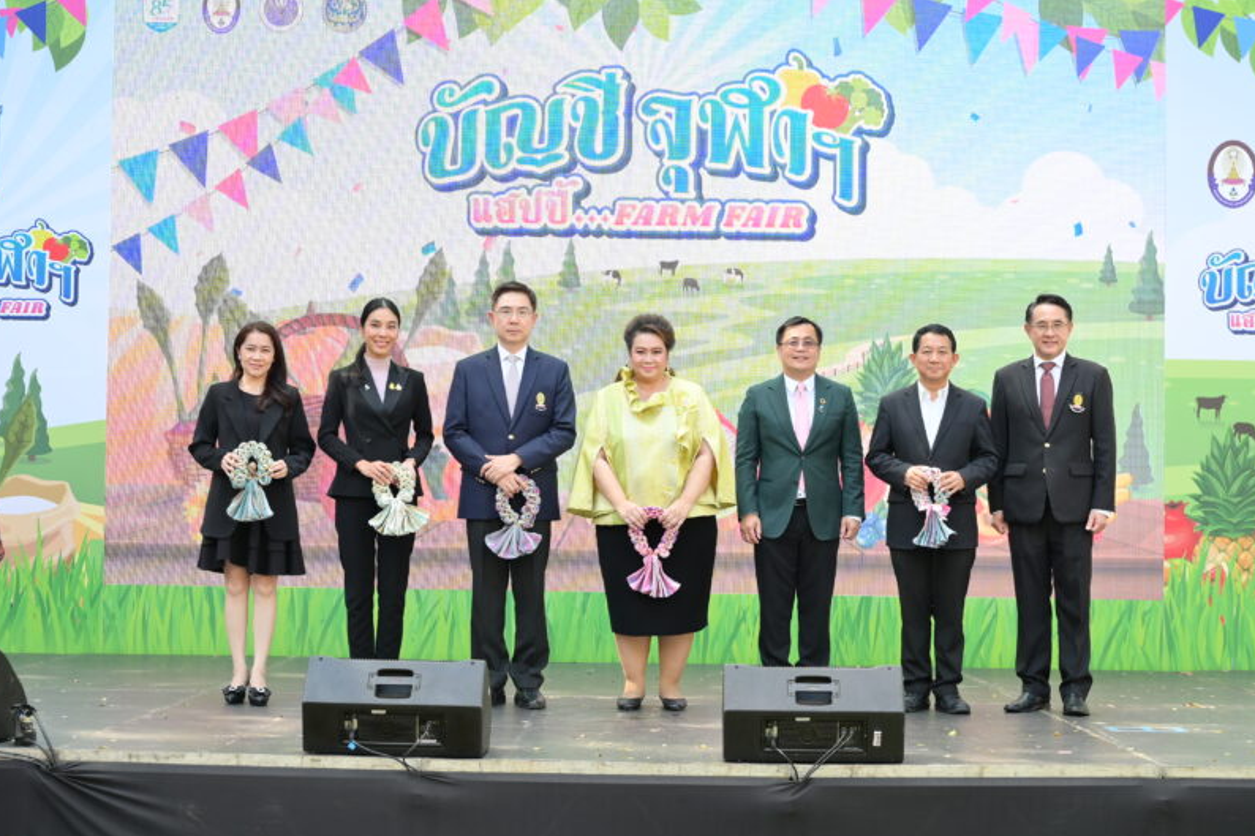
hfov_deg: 34.5
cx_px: 637
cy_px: 425
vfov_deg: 23.4
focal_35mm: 58
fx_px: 2021
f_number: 4
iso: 320
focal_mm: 45
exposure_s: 1/250
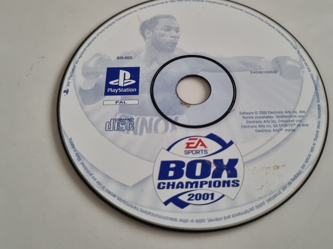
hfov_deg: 61.6
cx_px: 183
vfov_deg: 48.1
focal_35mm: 29
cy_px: 113
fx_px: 279
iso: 640
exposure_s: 1/50
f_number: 1.8
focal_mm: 5.4
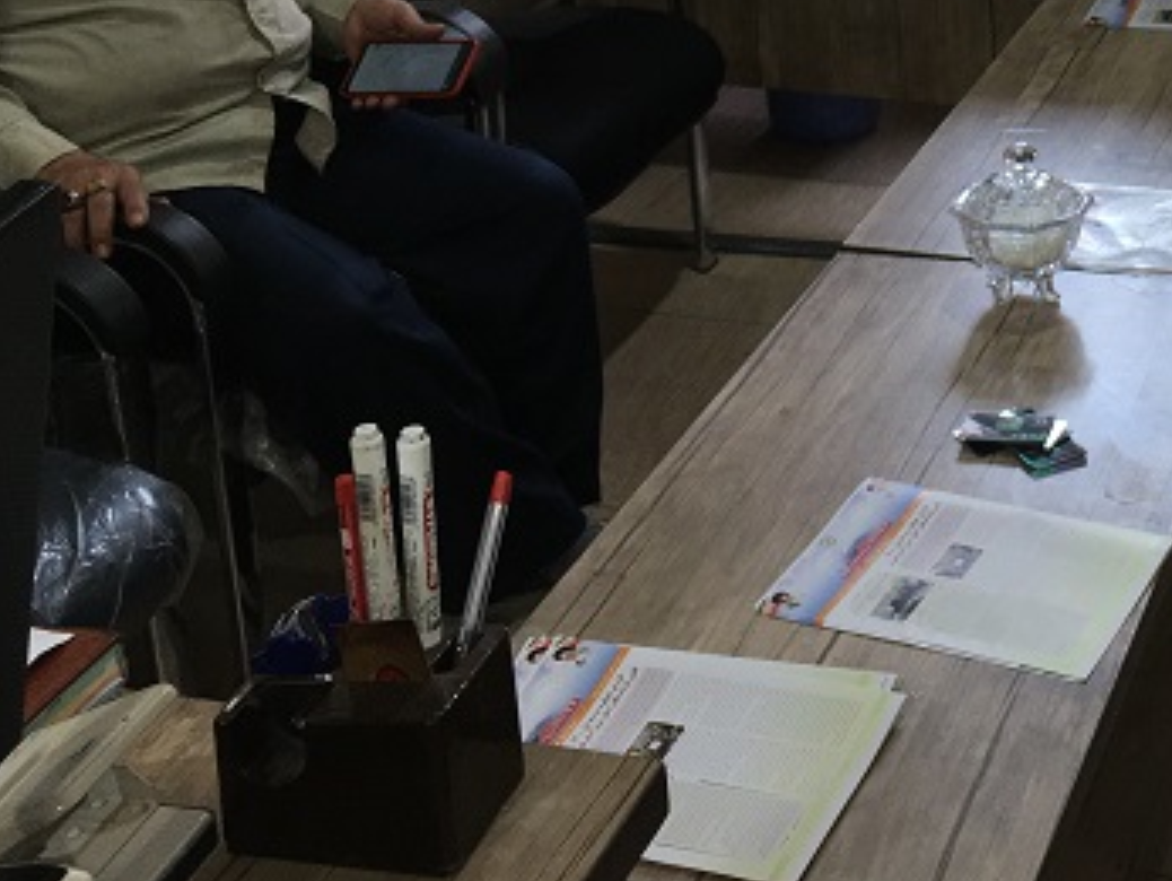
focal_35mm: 67
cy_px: -125
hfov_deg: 27.3
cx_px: 1175
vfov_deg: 20.7
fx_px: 2270
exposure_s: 1/33
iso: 40
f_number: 2.2
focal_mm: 4.15
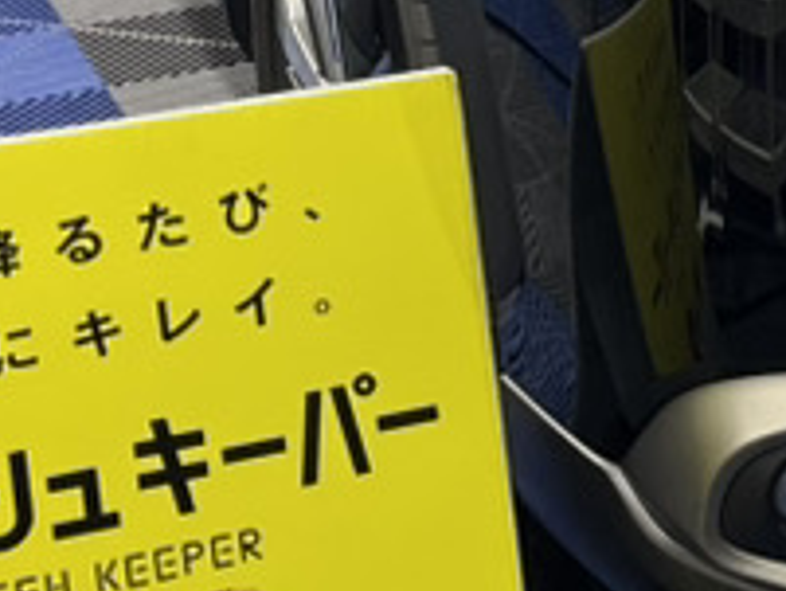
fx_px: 3522
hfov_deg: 11.7
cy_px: -278
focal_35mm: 155
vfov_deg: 9.3
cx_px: 1455
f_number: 1.6
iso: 125
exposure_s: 1/120
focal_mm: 5.1
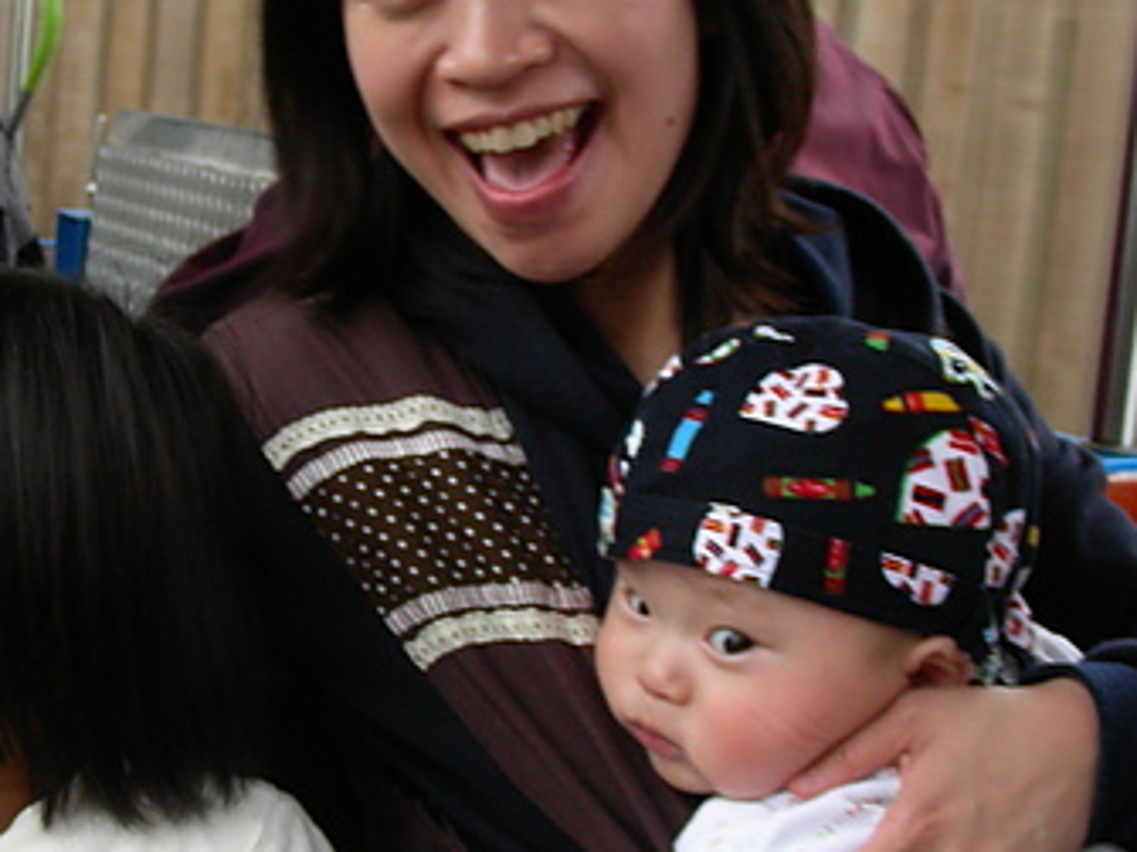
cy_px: 431
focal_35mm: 68
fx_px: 2233
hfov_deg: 28.4
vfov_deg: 21.6
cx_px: 363
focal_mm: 6.3
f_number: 3.5
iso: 50
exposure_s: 1/60
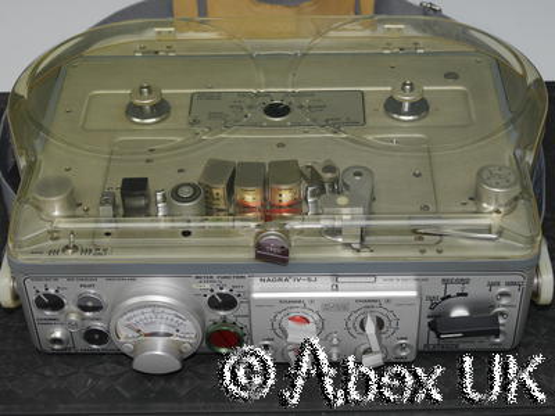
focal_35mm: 68
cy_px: 208
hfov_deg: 28.6
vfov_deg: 21.6
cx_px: 278
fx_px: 1090
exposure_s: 1/60
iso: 400
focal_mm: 34
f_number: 7.1
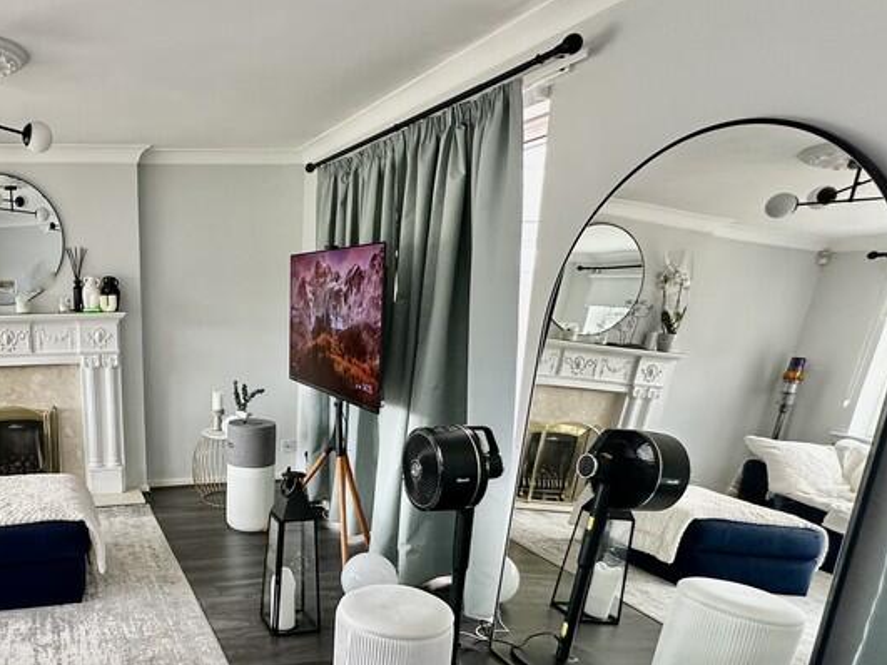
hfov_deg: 60.3
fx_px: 692
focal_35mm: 27
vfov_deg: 50.0
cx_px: 182
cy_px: 464
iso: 125
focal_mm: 2.22
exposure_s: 1/99
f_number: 2.2
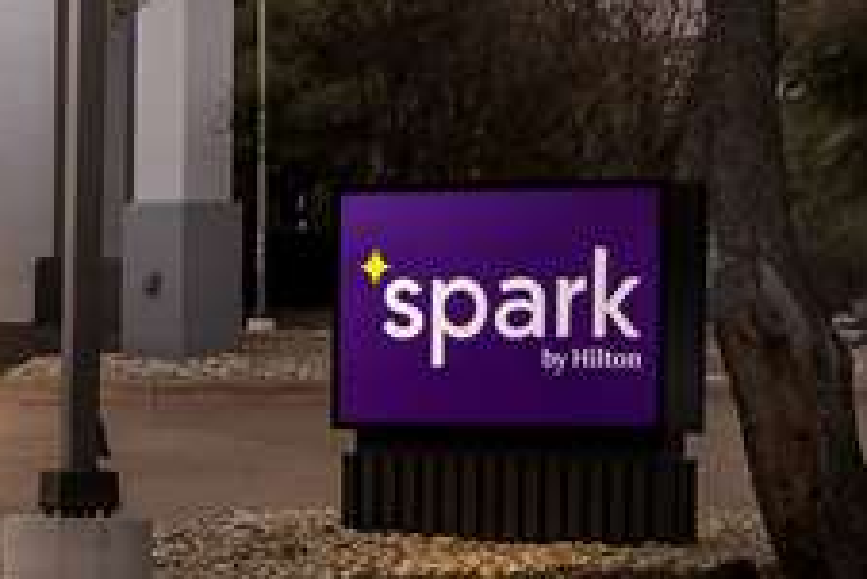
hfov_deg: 12.0
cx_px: -474
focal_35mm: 163
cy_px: -429
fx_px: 3928
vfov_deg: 8.2
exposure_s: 1/50
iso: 200
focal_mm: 24
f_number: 8
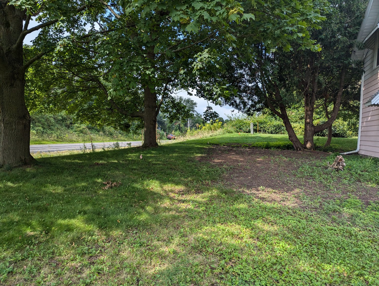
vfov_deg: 56.9
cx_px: 190
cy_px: 143
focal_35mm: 24
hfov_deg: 71.5
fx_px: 263
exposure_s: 1/1038
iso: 44
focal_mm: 6.81
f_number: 1.85
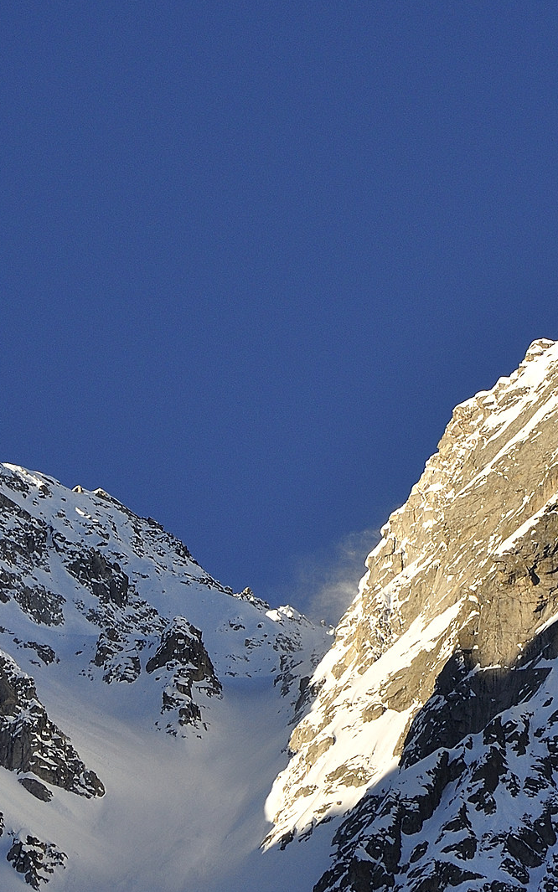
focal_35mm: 361
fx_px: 8784
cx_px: 403
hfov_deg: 3.6
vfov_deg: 5.8
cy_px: 556
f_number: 8
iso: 200
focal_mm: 105
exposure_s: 1/320
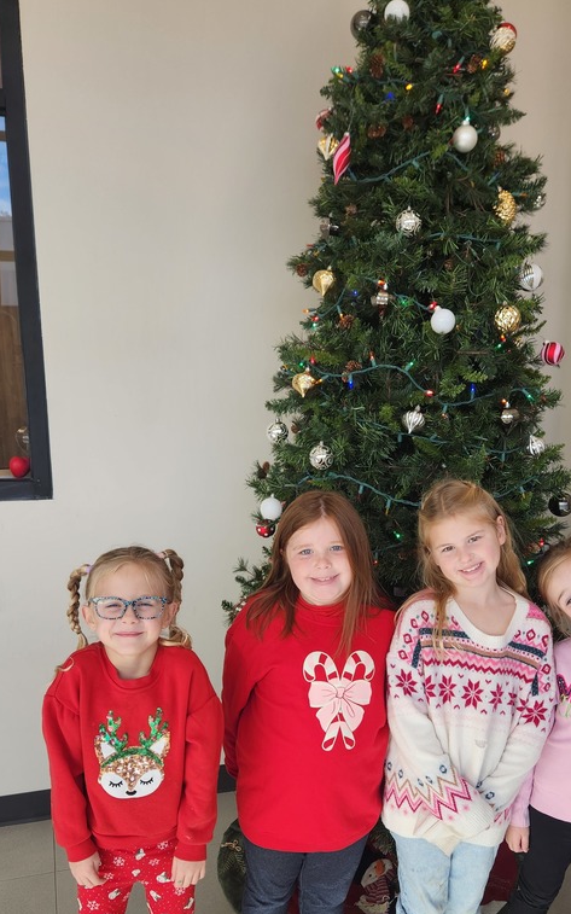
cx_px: 321
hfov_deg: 38.3
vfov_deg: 57.4
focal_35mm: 33
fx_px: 822
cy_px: 572
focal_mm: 5.4
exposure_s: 1/180
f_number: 1.8
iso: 20
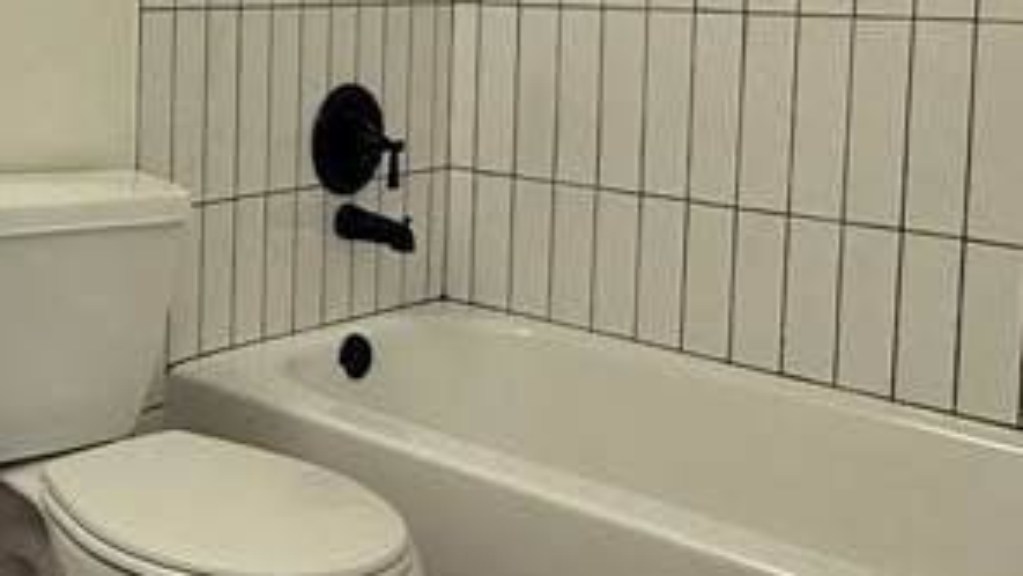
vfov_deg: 22.1
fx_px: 1438
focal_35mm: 53
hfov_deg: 35.0
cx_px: -31
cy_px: 45
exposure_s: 1/120
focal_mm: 2.22
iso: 200
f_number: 2.2
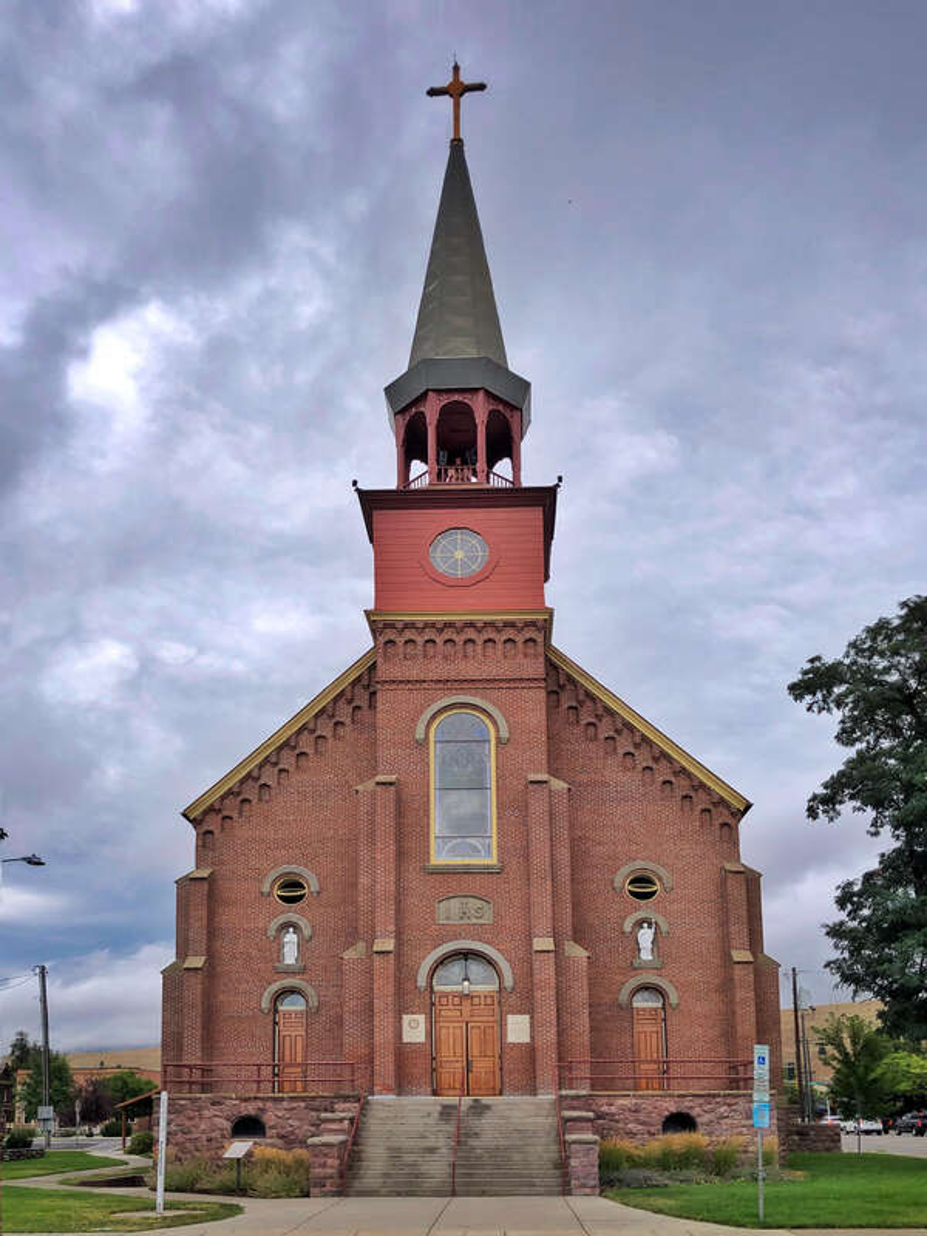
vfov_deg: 63.4
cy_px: 618
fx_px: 1000
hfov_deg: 49.7
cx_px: 464
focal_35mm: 28
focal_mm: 4
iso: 20
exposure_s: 1/2825
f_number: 1.8
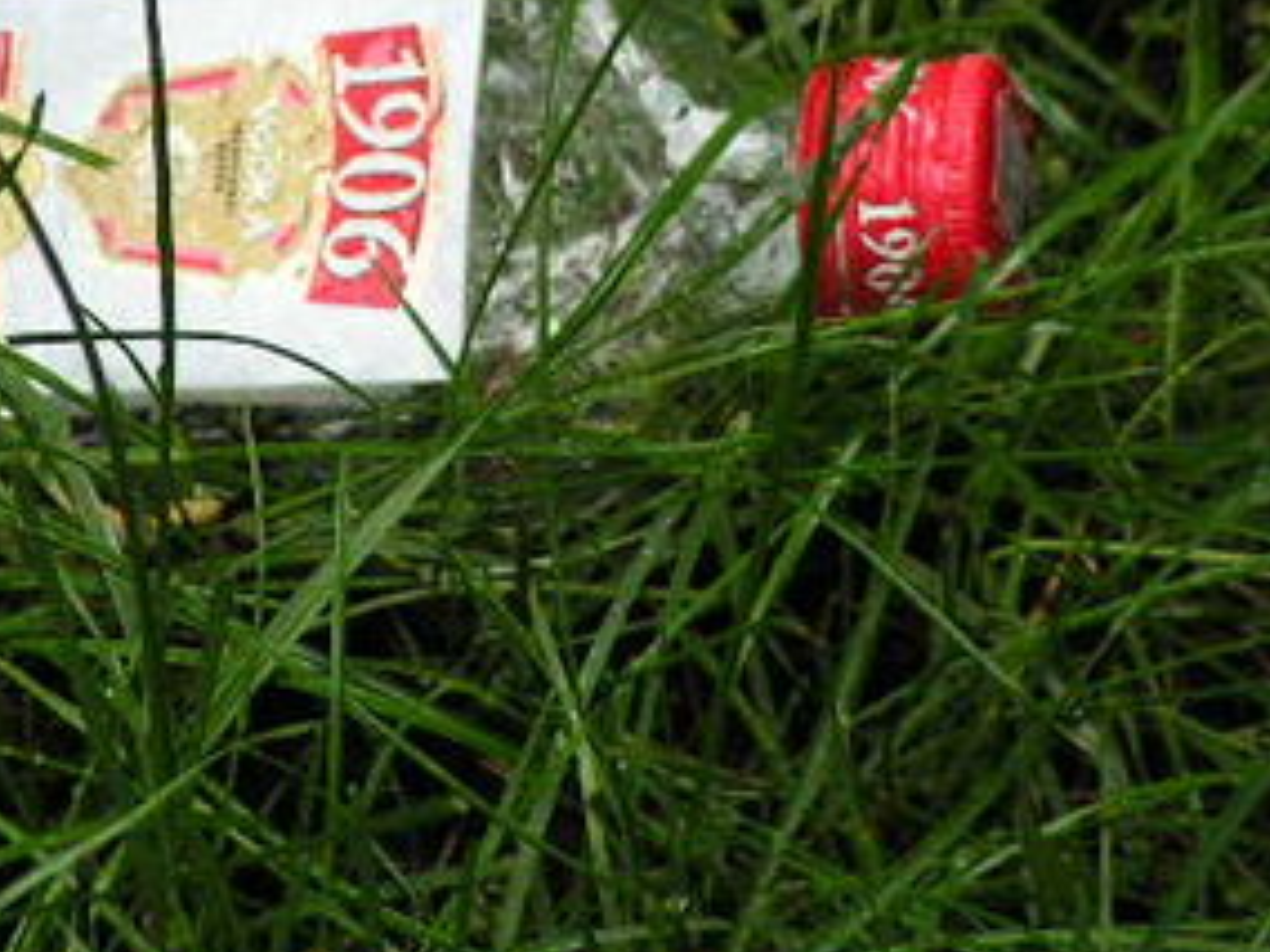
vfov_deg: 3.2
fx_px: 17170
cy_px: 141
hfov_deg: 4.2
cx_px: 461
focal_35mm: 468
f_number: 3.2
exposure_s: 1/160
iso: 200
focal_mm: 44.4
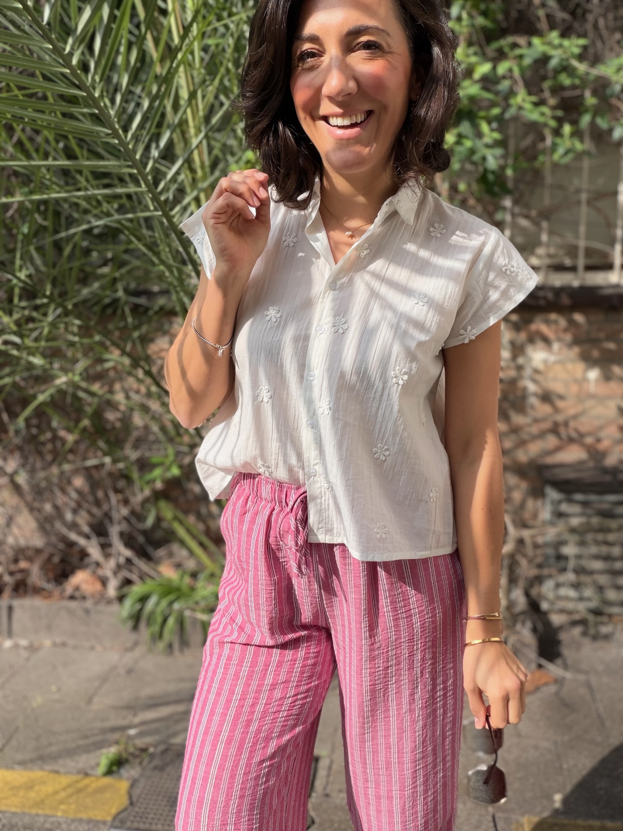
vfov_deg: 60.0
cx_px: 312
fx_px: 720
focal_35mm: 30
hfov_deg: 46.8
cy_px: 416
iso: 25
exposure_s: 1/563
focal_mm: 2.71
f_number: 1.9
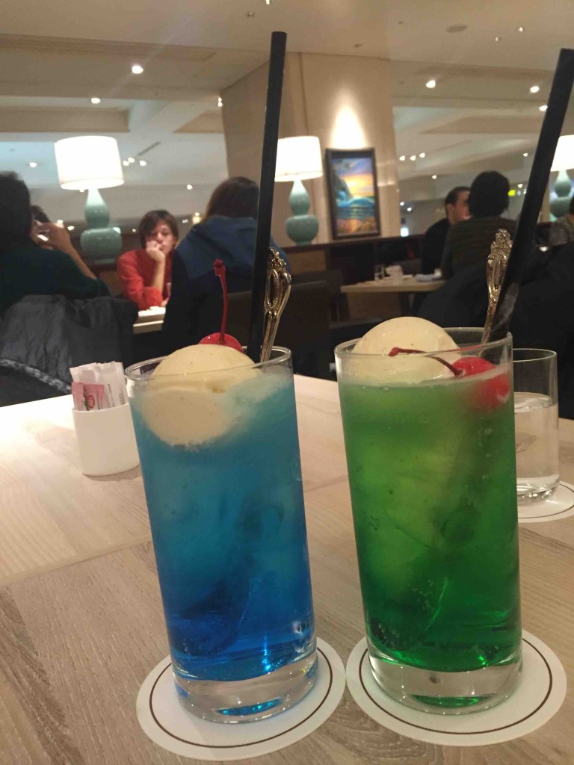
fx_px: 641
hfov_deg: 48.2
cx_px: 287
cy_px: 382
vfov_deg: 61.7
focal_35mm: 29
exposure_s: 1/33
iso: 320
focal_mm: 4.15
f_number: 2.2
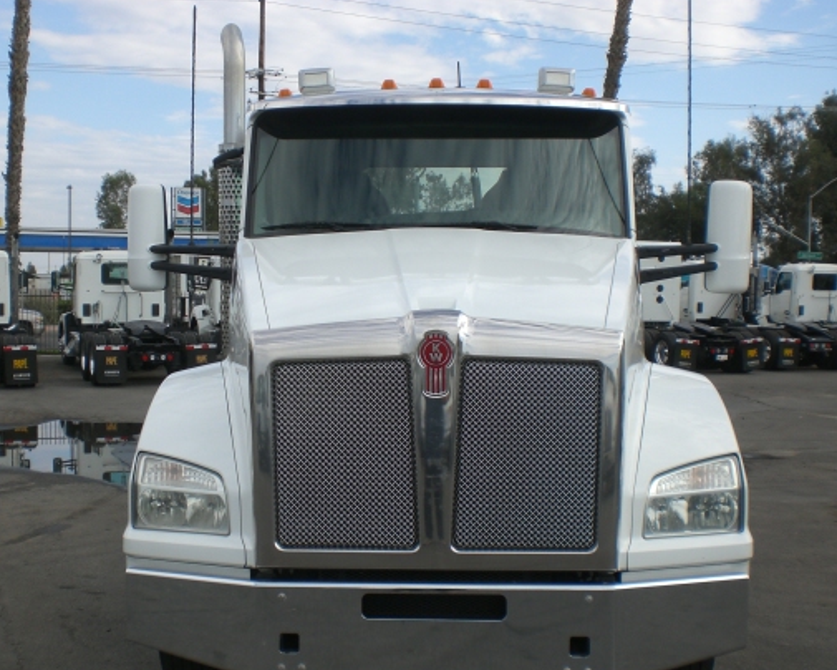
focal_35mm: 47
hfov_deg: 39.5
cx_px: 399
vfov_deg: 32.0
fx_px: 1164
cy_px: 383
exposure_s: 1/320
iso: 50
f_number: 4.4
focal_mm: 6.3
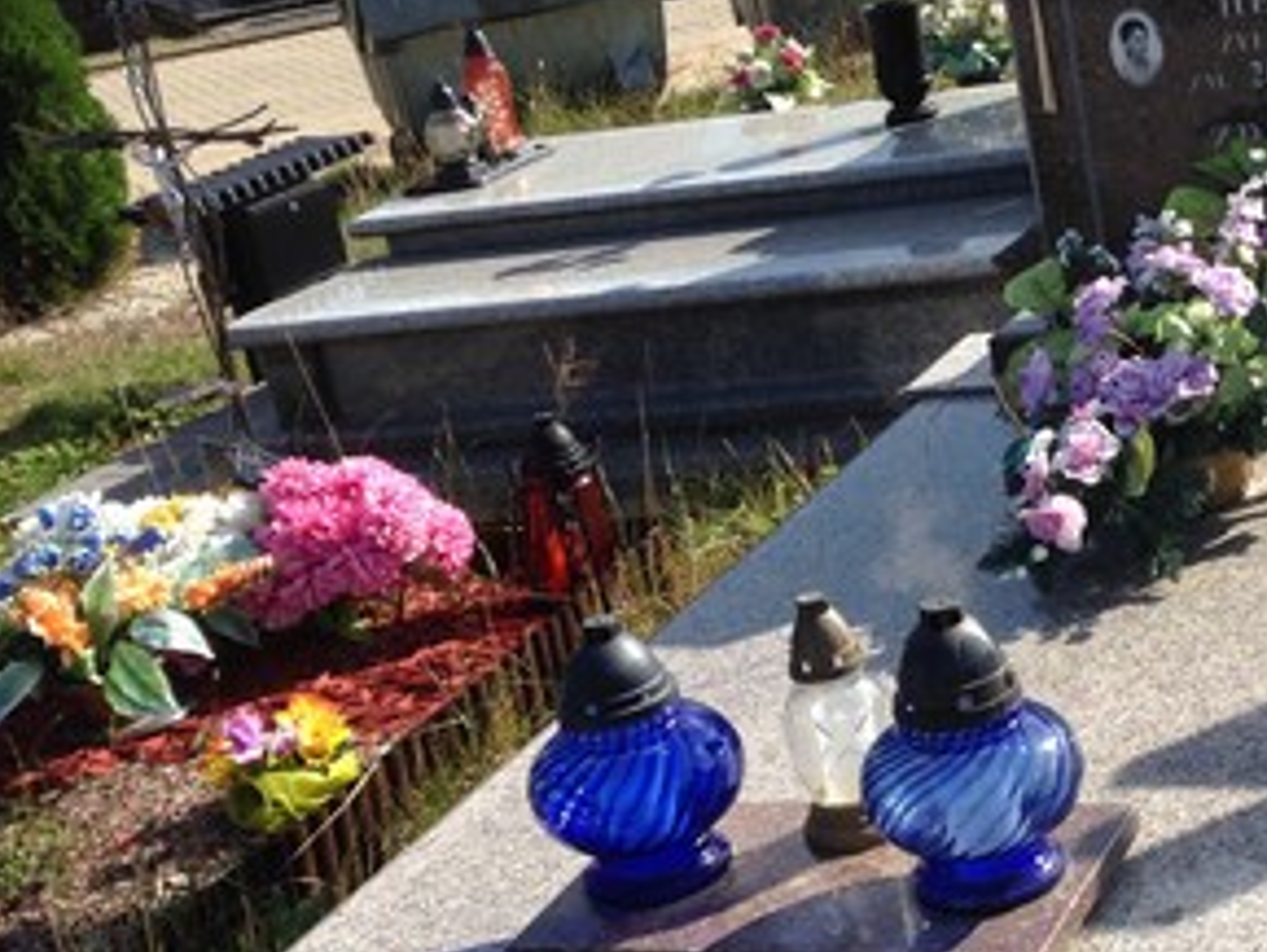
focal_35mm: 73
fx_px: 2673
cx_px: 1092
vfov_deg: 20.2
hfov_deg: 26.0
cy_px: 579
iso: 50
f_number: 2.4
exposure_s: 1/1205
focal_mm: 4.12
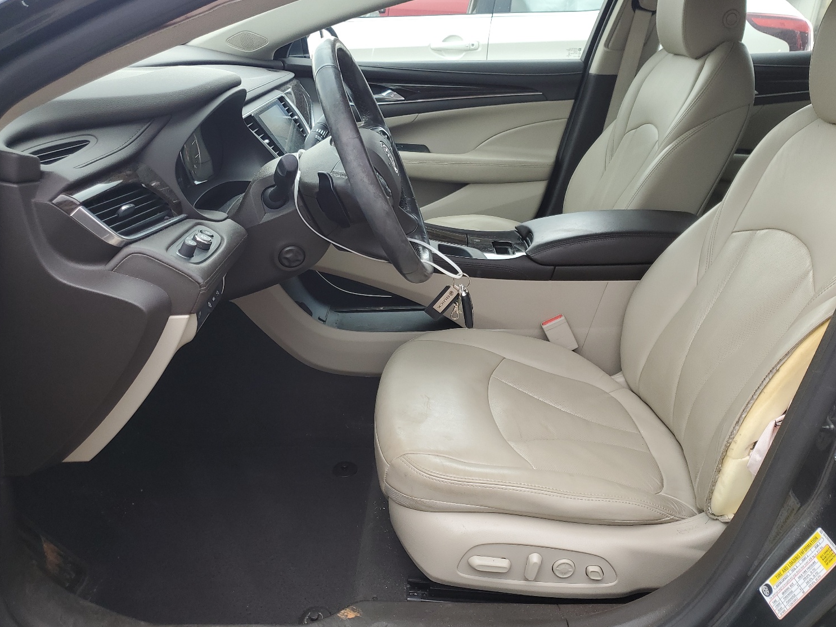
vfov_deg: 49.7
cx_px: 444
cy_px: 293
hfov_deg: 63.4
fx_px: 676
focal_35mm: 28
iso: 50
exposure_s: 1/143
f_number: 1.5
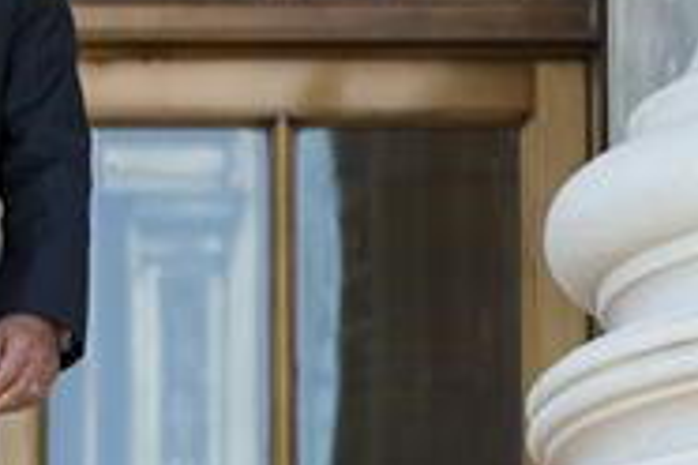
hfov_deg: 1.5
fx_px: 27162
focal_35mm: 1401
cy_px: 159
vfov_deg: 1.0
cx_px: -510
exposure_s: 1/1600
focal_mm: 400
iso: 3200
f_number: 6.3
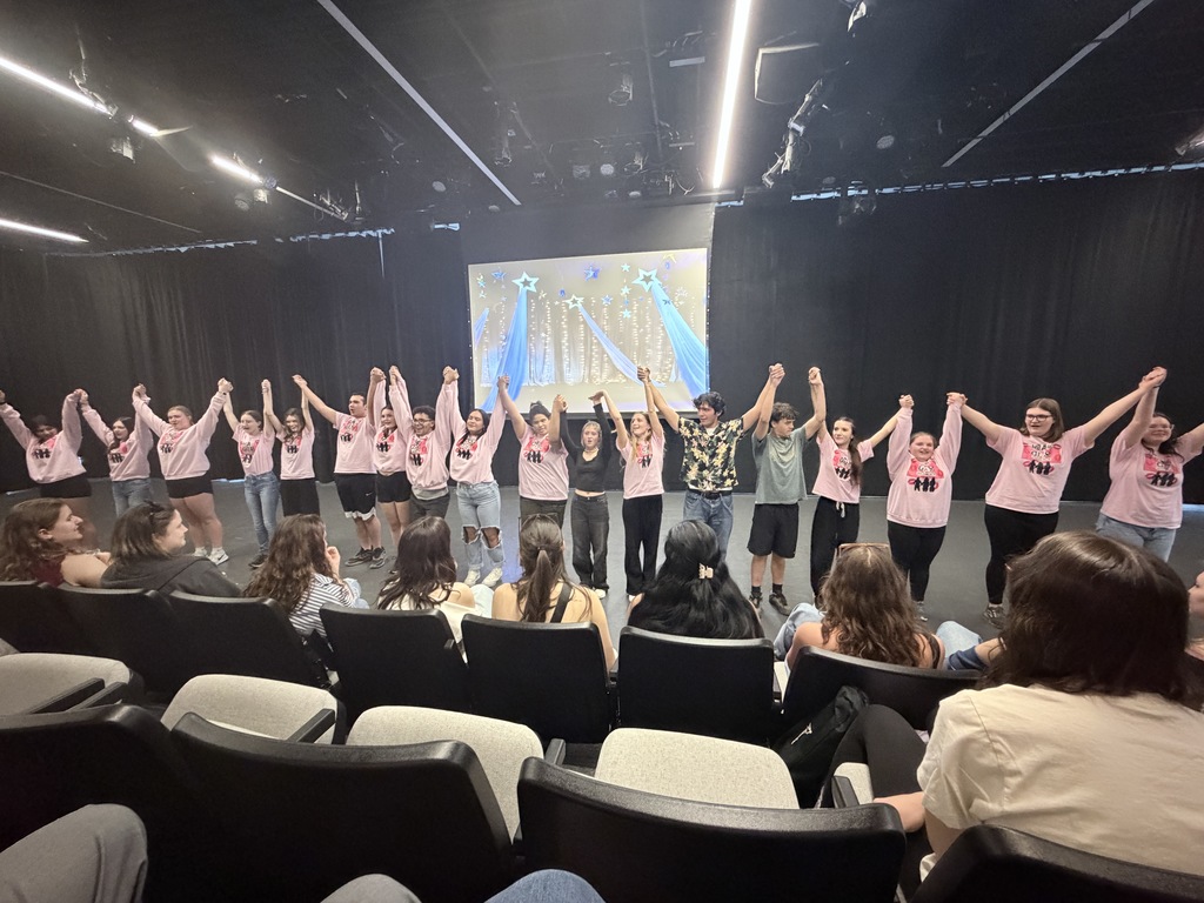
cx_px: 602
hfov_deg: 102.1
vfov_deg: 85.7
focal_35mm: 14
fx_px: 487
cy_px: 452
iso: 1000
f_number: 2.2
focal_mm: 2.22
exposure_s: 1/40
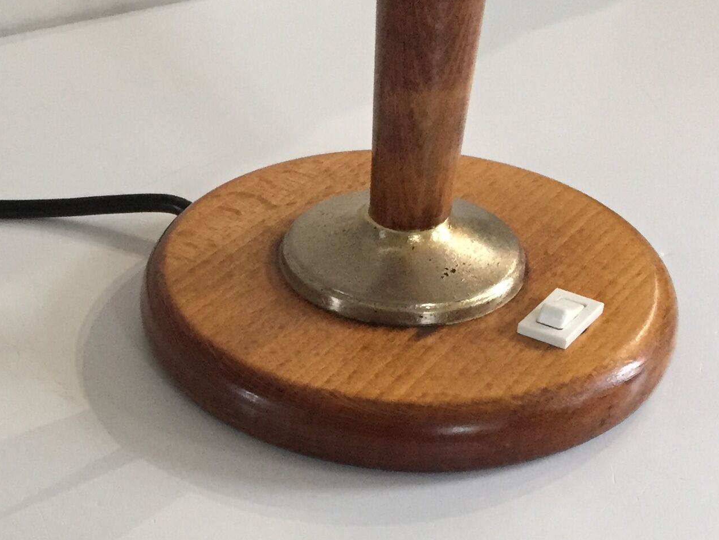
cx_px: 25
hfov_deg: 24.9
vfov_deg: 19.5
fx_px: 1558
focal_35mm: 75
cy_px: 430
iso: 250
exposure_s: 1/33
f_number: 2.2
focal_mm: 4.15
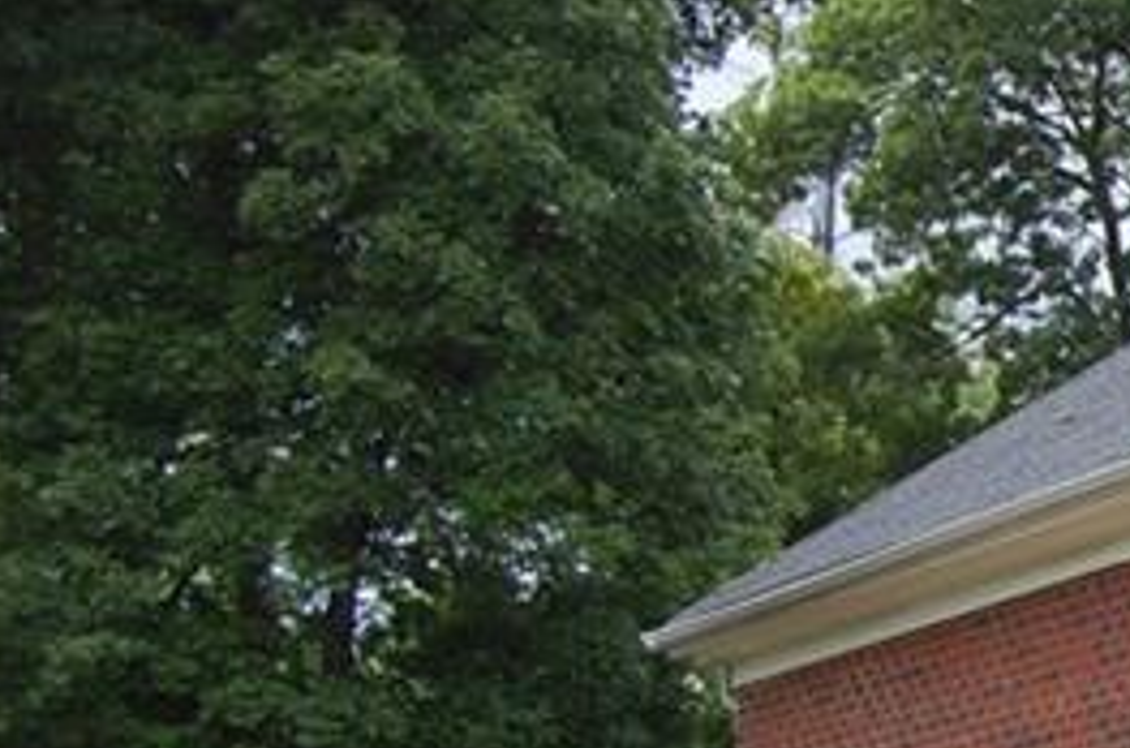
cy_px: 765
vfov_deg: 8.9
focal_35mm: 152
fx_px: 4760
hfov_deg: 12.2
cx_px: 2153
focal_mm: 26
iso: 200
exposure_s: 1/200
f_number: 7.1
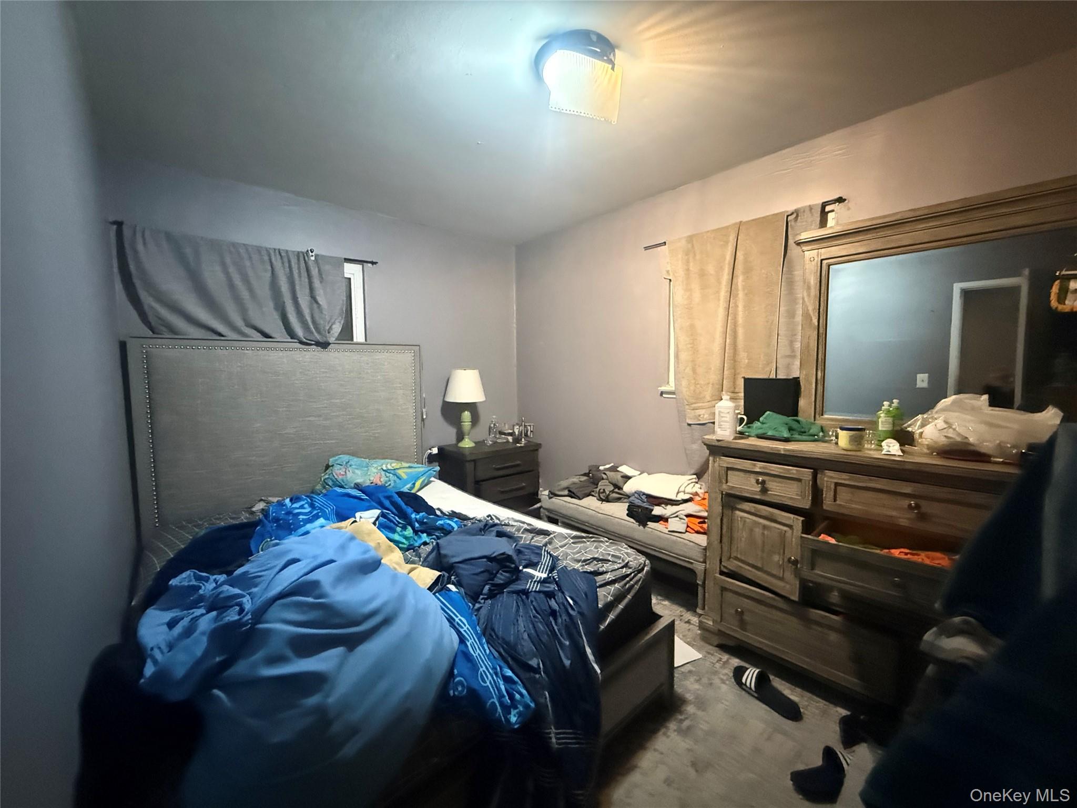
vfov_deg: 85.7
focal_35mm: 14
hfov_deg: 102.1
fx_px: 436
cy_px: 404
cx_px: 538
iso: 1250
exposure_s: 1/60
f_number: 2.2
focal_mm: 2.22
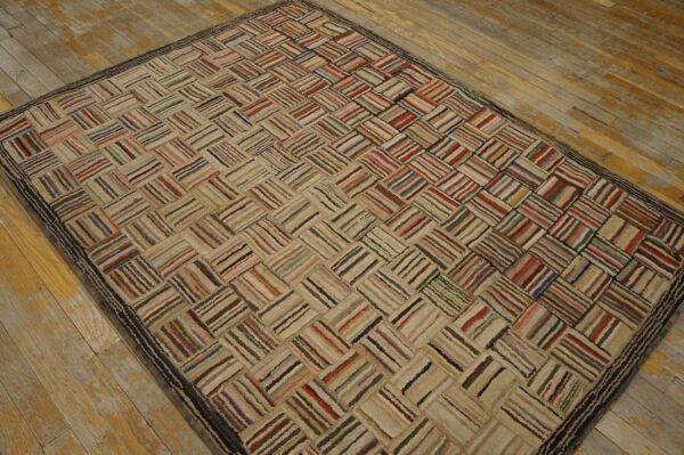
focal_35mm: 30
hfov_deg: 62.0
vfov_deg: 43.5
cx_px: 342
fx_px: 570
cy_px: 228
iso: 640
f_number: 4
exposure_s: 1/60
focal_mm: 20
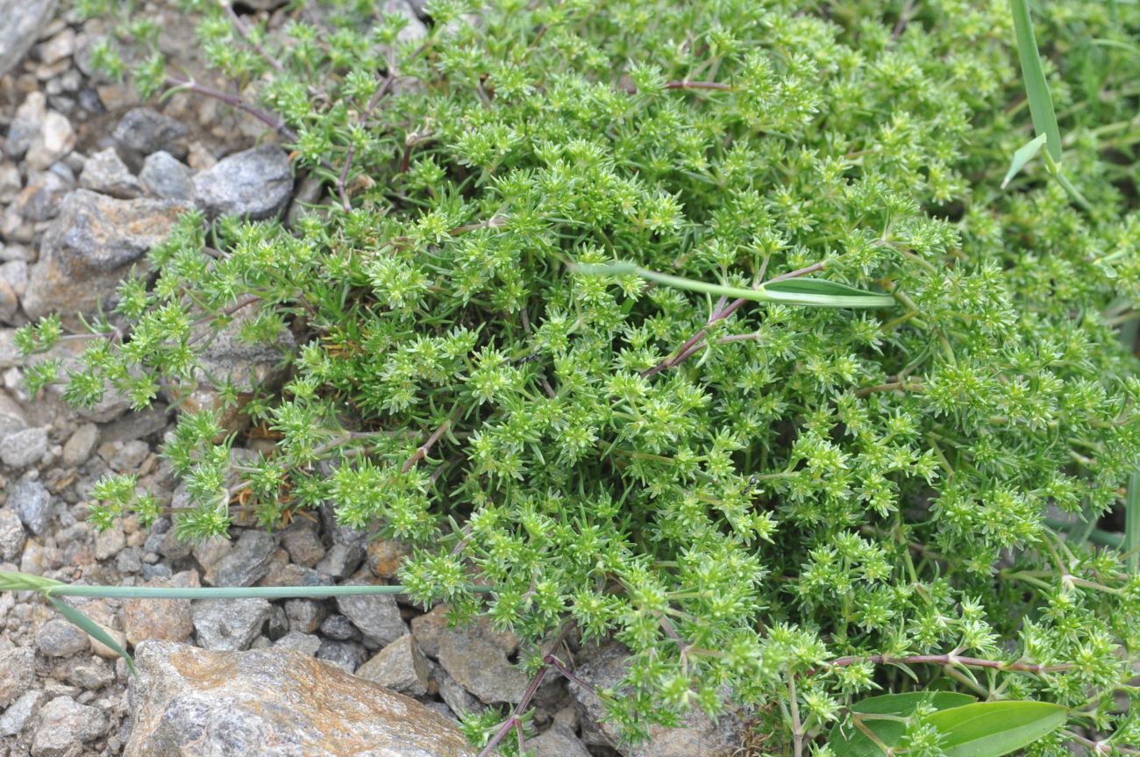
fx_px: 3558
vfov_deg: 12.1
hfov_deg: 18.2
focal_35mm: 112
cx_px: 570
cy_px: 378
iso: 400
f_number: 7.1
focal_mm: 75
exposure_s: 1/160
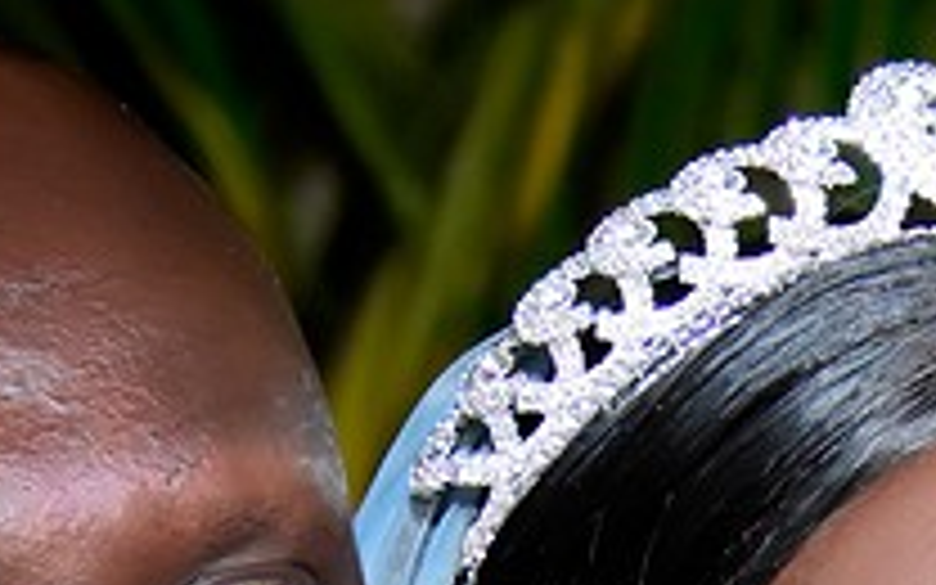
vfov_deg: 3.3
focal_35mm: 396
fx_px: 10102
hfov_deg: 5.3
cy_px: 1058
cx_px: 878
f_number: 5.6
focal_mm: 60
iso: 4000
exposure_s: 1/60
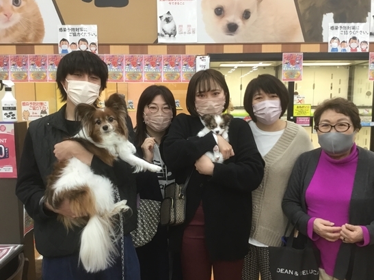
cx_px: 189
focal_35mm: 34
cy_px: 150
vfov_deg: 41.8
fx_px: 367
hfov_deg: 54.0
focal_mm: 3.3
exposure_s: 1/33
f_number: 2.4
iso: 100
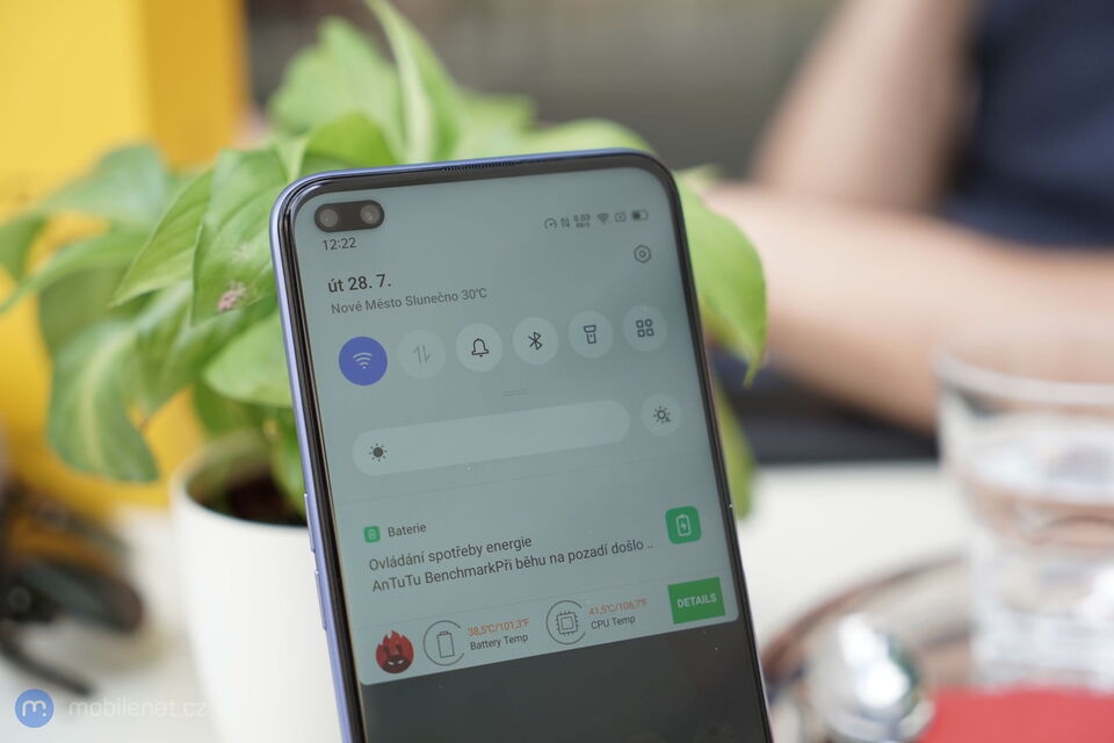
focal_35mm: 57
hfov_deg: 35.1
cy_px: 372
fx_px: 1764
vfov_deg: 23.8
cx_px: 557
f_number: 4
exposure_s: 1/250
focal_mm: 57
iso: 250
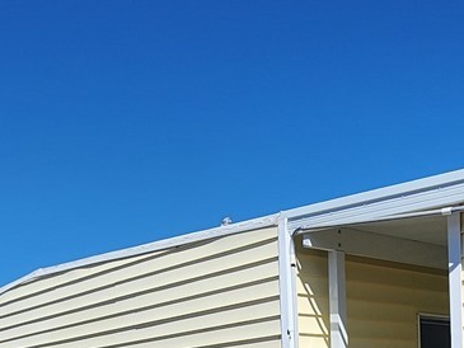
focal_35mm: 57
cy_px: 474
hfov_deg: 33.5
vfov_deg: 22.5
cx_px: 310
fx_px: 764
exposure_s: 1/3628
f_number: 2.2
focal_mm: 2.2
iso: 50
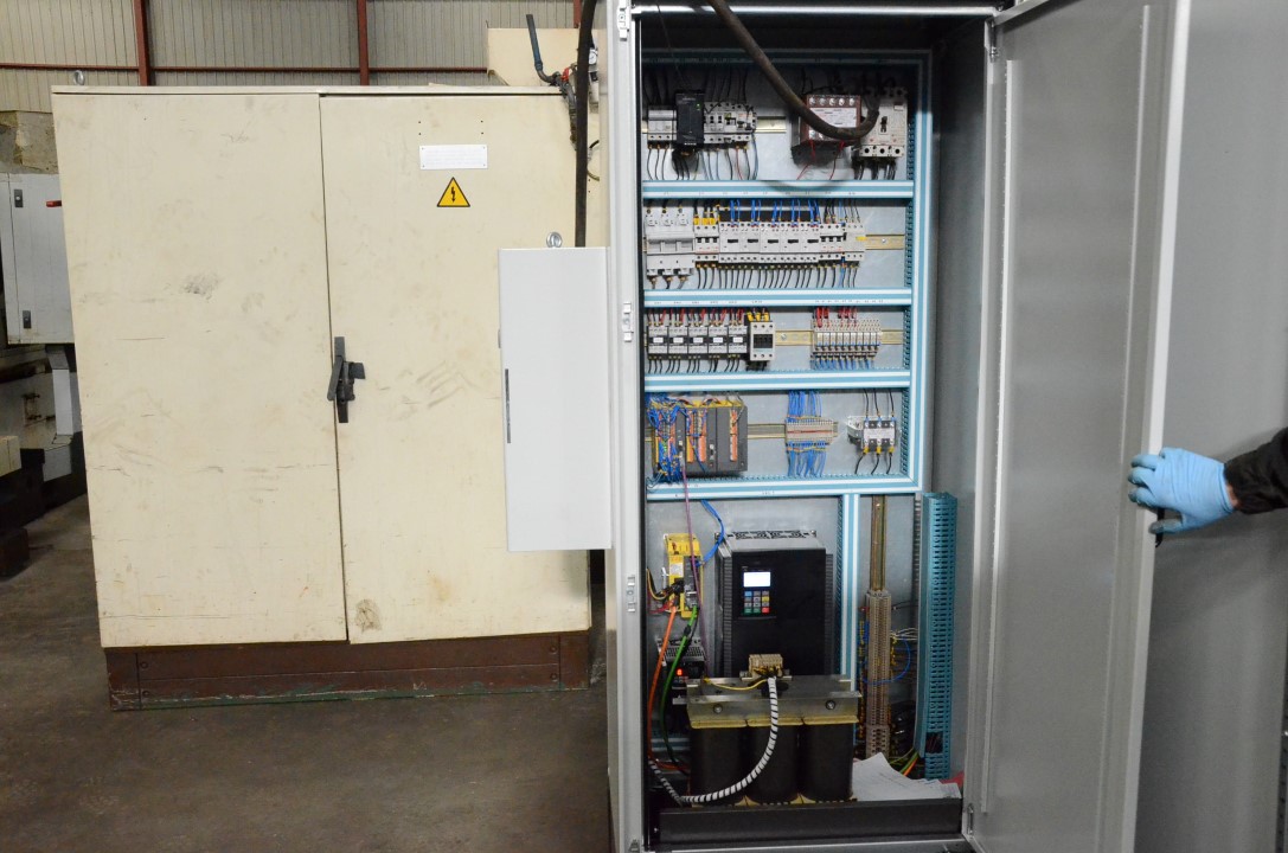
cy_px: 426
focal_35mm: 33
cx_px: 644
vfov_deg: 39.8
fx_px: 1178
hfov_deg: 57.3
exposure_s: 1/250
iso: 6400
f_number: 8
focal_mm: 22
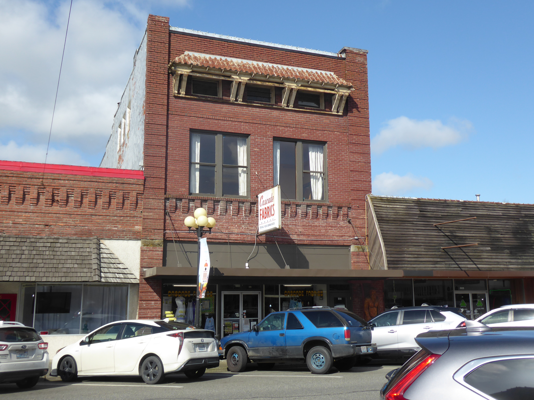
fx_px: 602
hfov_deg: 47.9
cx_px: 267
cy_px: 200
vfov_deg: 36.8
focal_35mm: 39
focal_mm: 6.7
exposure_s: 1/640
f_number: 3.7
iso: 80
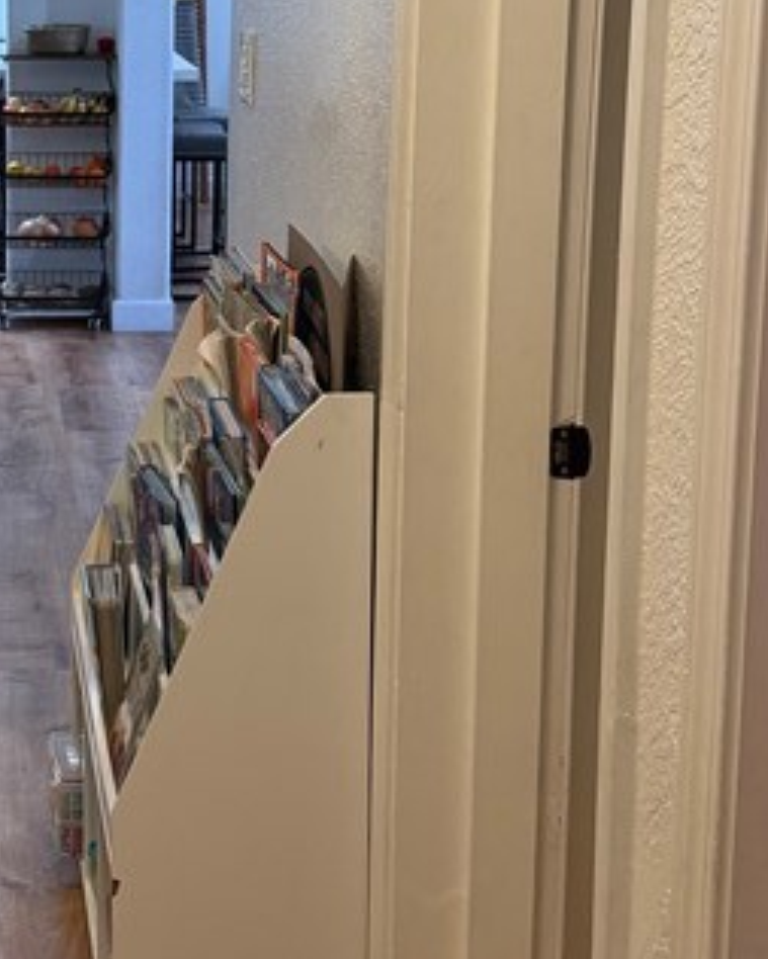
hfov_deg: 19.6
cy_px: 307
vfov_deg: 24.9
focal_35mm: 76
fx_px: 2158
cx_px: -9
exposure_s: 1/120
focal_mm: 6.76
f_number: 1.78
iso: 200
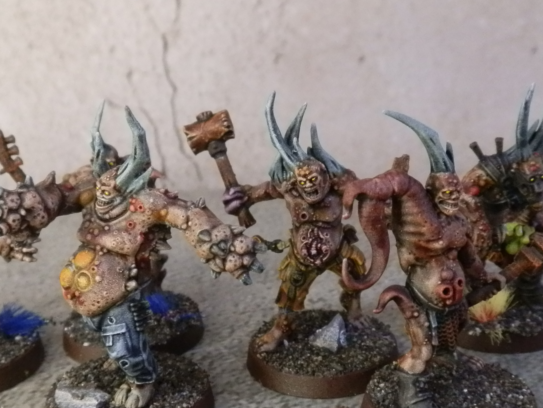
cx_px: 263
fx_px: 784
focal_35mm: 50
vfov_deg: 29.0
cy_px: 245
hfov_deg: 38.2
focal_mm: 5
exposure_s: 1/100
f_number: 3.1
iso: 400
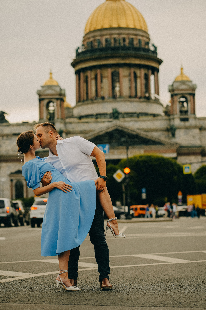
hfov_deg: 16.1
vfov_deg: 23.9
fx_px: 730
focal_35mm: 85
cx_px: 103
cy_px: 155
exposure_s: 1/800
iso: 125
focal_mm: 85
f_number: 2.8
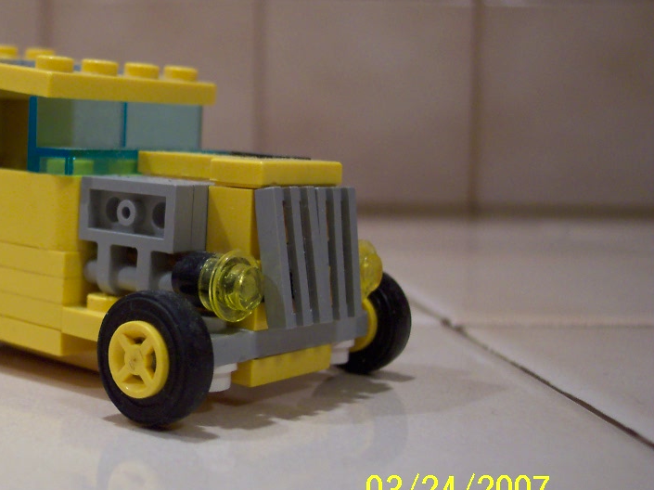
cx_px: 154
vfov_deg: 26.1
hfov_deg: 33.6
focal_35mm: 56
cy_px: 213
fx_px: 1057
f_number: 2.8
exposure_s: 1/45
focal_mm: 8
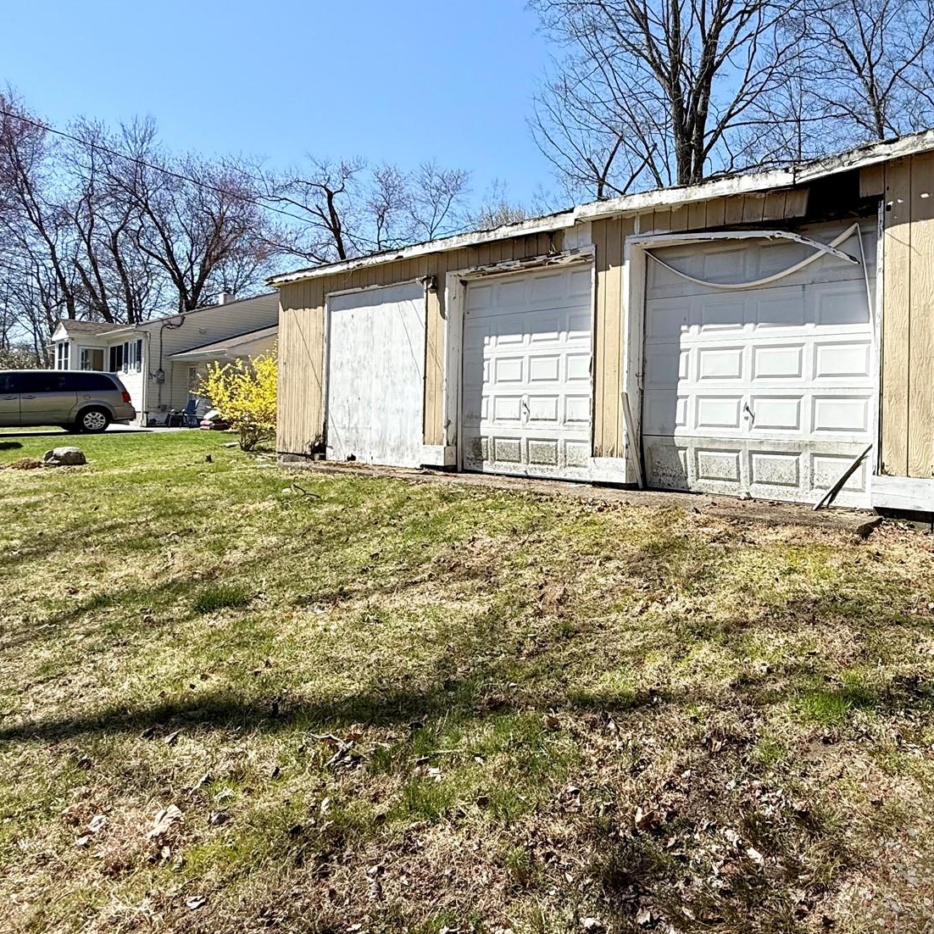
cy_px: 413
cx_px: 675
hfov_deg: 64.1
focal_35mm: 23
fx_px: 702
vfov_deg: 67.0
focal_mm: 2.22
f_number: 2.2
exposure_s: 1/2092
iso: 50
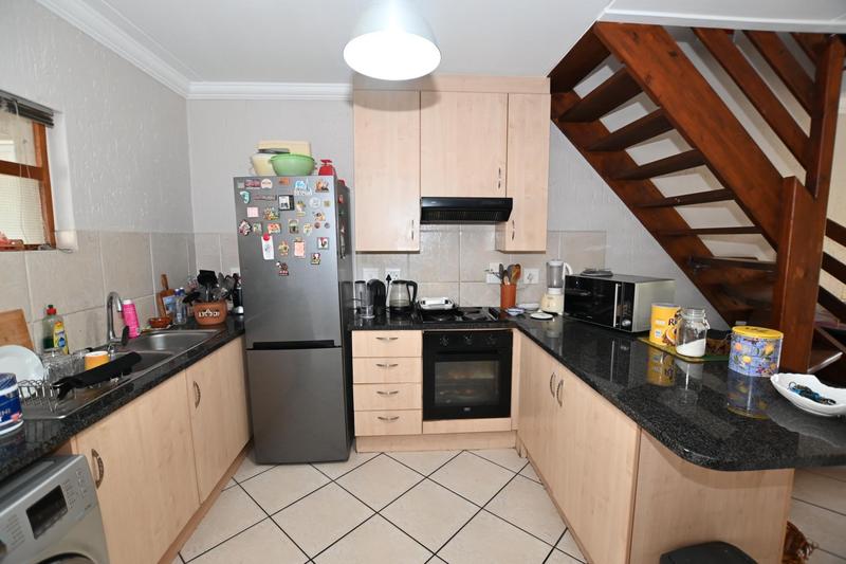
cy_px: 282
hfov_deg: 100.4
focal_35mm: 15
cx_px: 423
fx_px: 352
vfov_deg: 77.3
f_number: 4
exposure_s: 1/60
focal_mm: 10
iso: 640
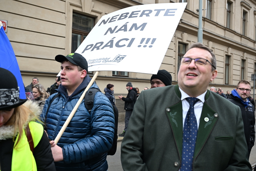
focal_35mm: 34
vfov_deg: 39.4
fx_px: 238
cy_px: 86
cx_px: 128
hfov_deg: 56.5
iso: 800
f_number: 5
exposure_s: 1/800
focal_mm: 33.5
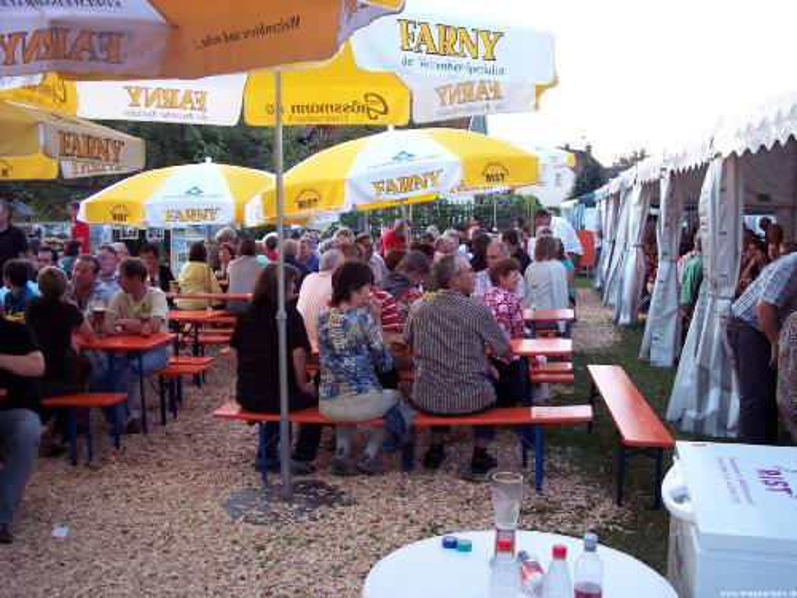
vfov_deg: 36.8
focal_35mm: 39
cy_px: 299
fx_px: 898
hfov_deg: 47.9
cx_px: 398
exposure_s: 1/30
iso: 140
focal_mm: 8
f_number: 3.4
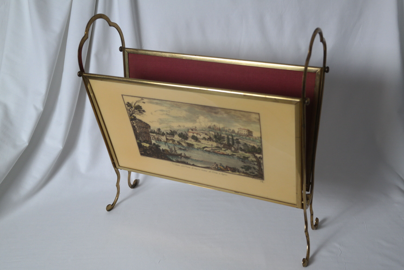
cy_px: 135
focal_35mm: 43
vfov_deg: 31.2
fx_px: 483
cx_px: 202
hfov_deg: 45.4
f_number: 4
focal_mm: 28
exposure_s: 1/50
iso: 400
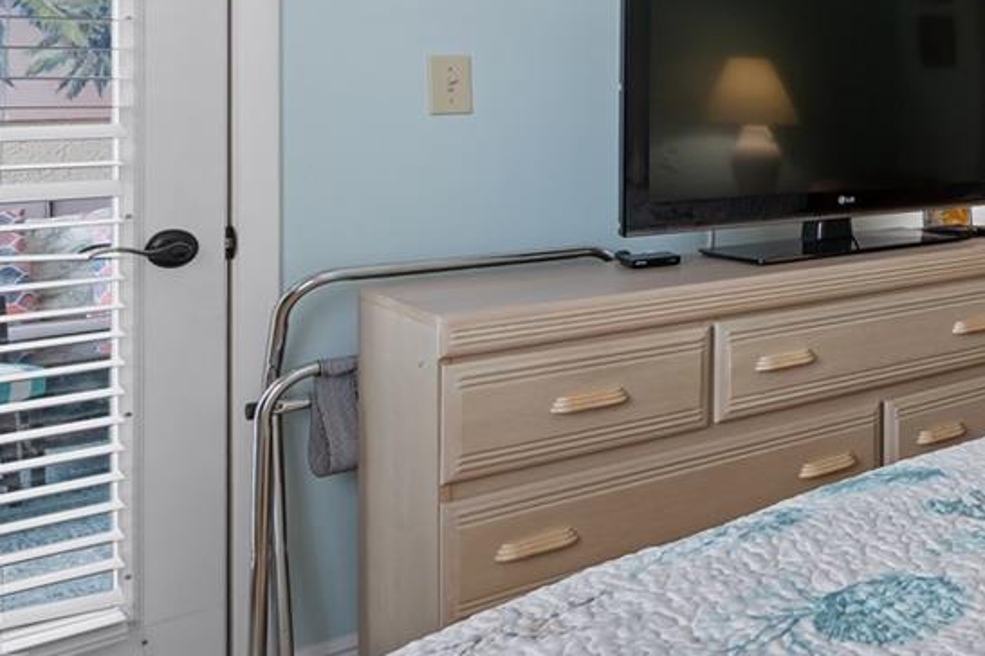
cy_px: 103
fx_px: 1162
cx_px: 1284
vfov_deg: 30.5
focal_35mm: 42
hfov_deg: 33.4
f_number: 8
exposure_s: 1/20
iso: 400
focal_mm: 14.5
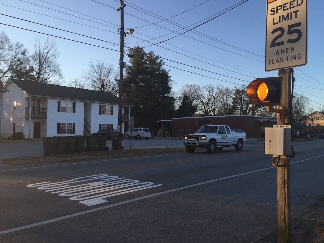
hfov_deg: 61.7
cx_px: 162
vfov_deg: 48.2
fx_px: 271
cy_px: 122
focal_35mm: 29
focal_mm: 4.15
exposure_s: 1/608
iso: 32
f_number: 2.2
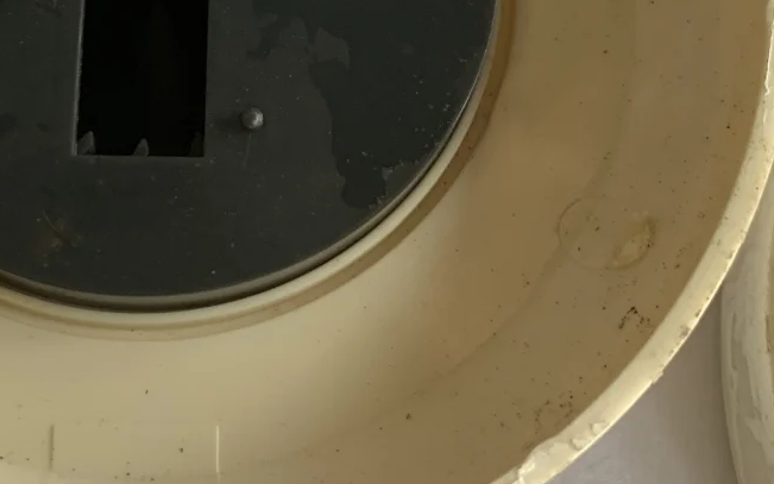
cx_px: 212
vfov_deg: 20.6
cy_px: -8
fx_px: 1287
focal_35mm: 61
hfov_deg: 32.9
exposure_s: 1/68
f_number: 1.8
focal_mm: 4.25
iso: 100
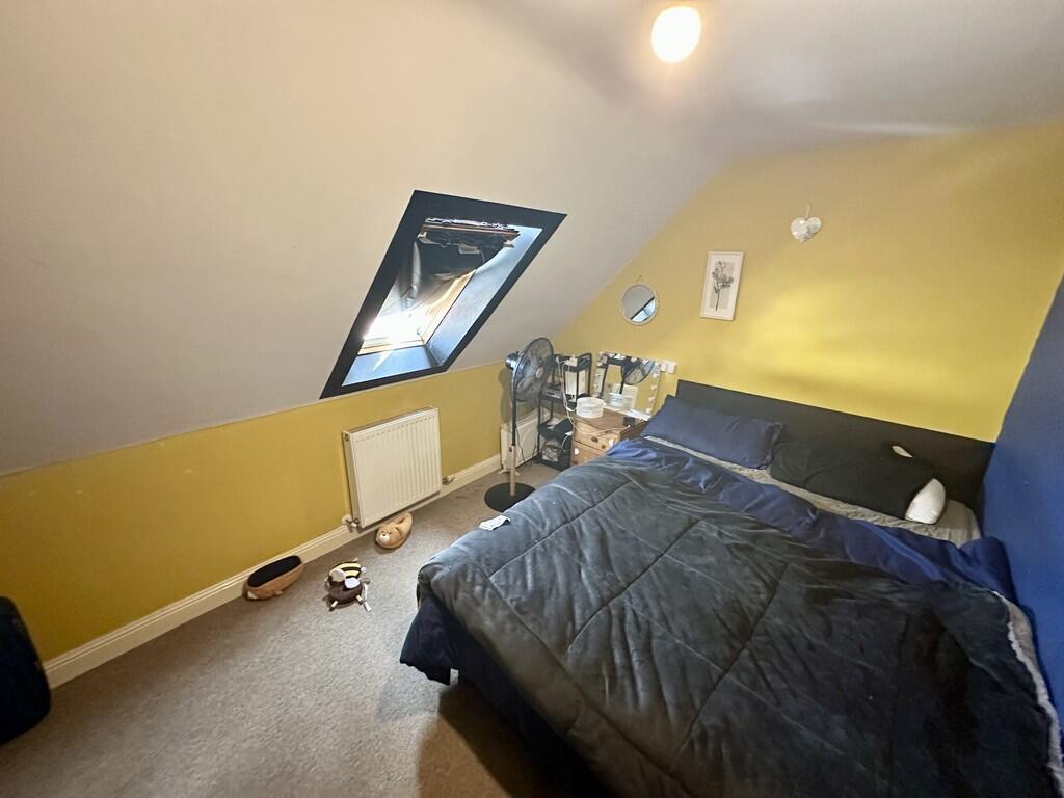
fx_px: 430
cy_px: 399
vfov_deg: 85.7
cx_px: 532
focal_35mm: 14
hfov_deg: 102.1
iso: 1000
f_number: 2.2
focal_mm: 2.22
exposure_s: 1/60
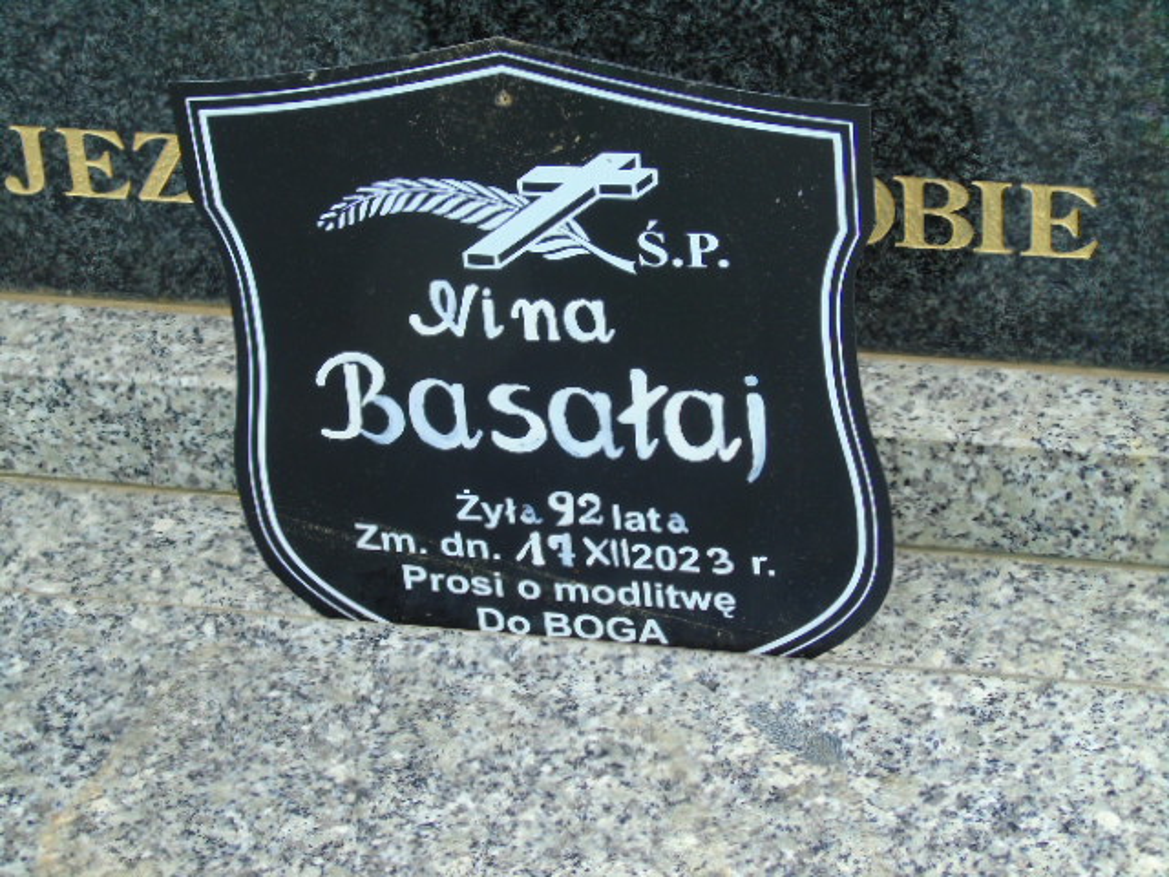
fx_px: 3647
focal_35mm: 108
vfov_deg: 13.7
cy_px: 438
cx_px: 584
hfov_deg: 18.2
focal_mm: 19
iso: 80
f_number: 4.4
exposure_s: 1/125
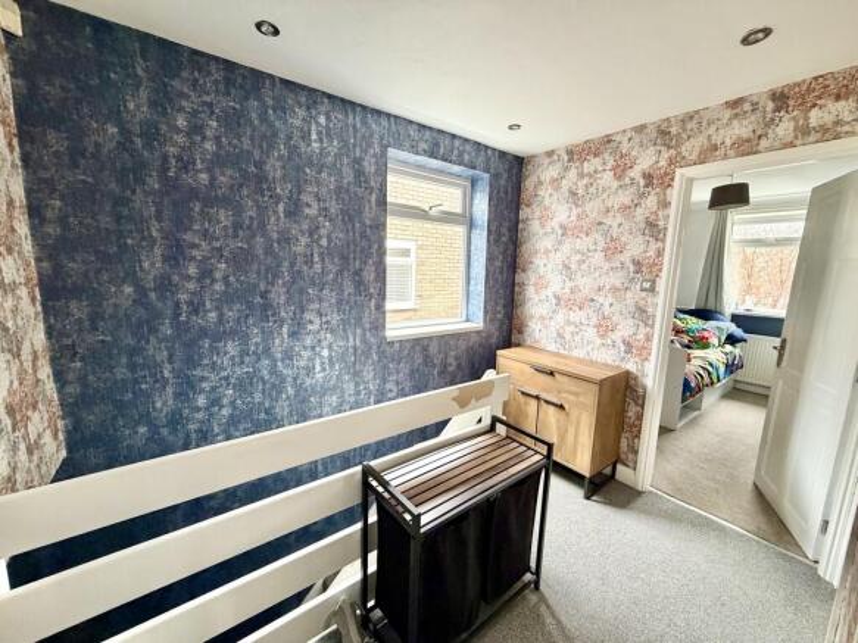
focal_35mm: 14
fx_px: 347
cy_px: 322
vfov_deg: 85.7
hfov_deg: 102.1
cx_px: 429
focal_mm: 2.22
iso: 400
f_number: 2.2
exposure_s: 1/60
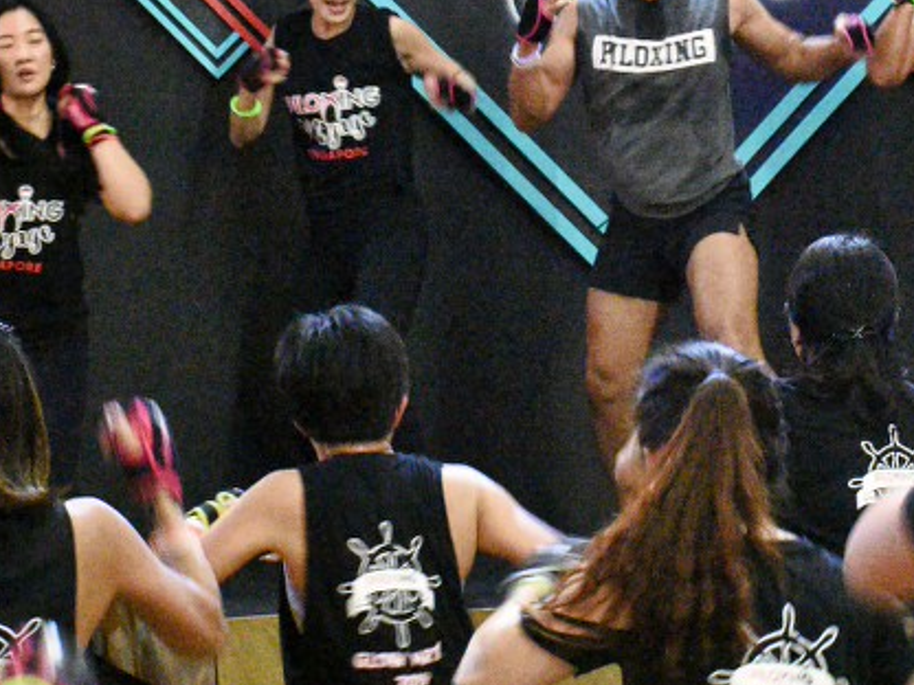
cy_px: -43
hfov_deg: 13.2
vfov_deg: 9.9
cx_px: 679
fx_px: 3934
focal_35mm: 149
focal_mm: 42
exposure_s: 1/60
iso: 20000
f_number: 8
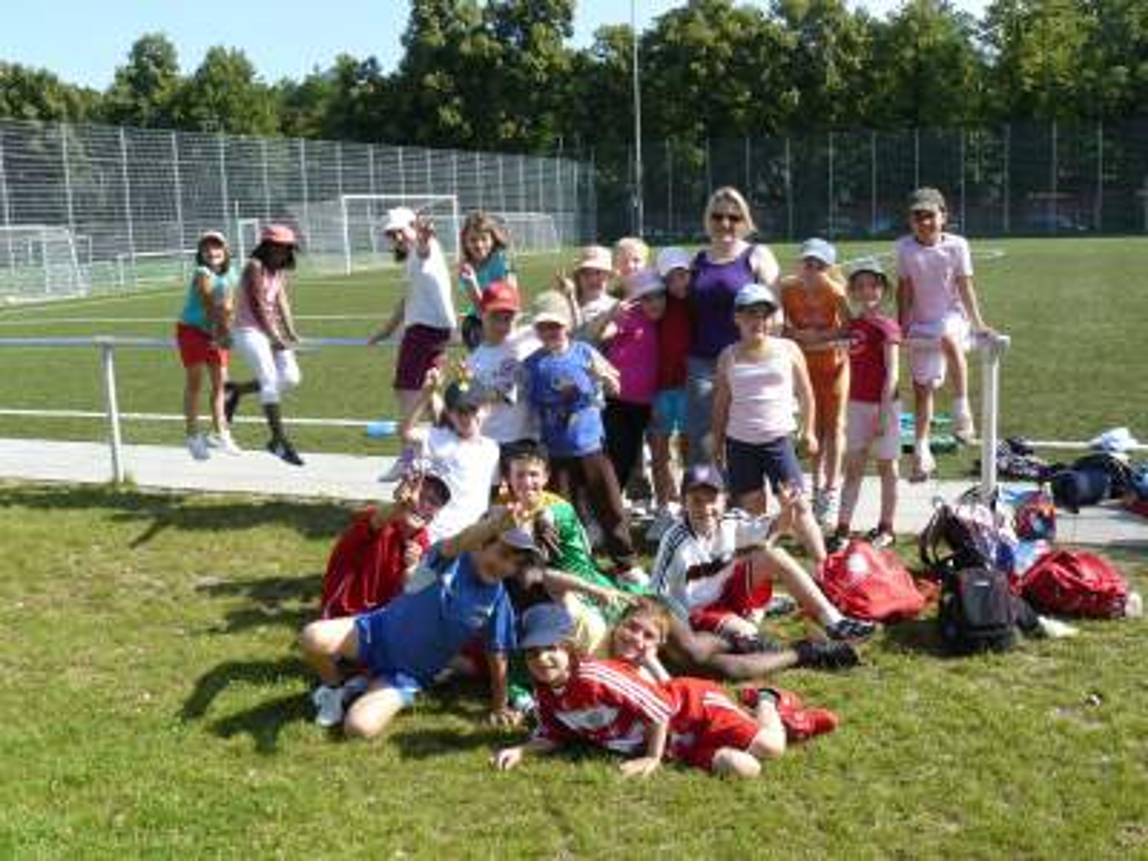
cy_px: 430
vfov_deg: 39.7
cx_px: 574
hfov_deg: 51.4
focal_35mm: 36
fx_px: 1194
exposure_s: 1/250
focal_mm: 6
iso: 100
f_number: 5.6
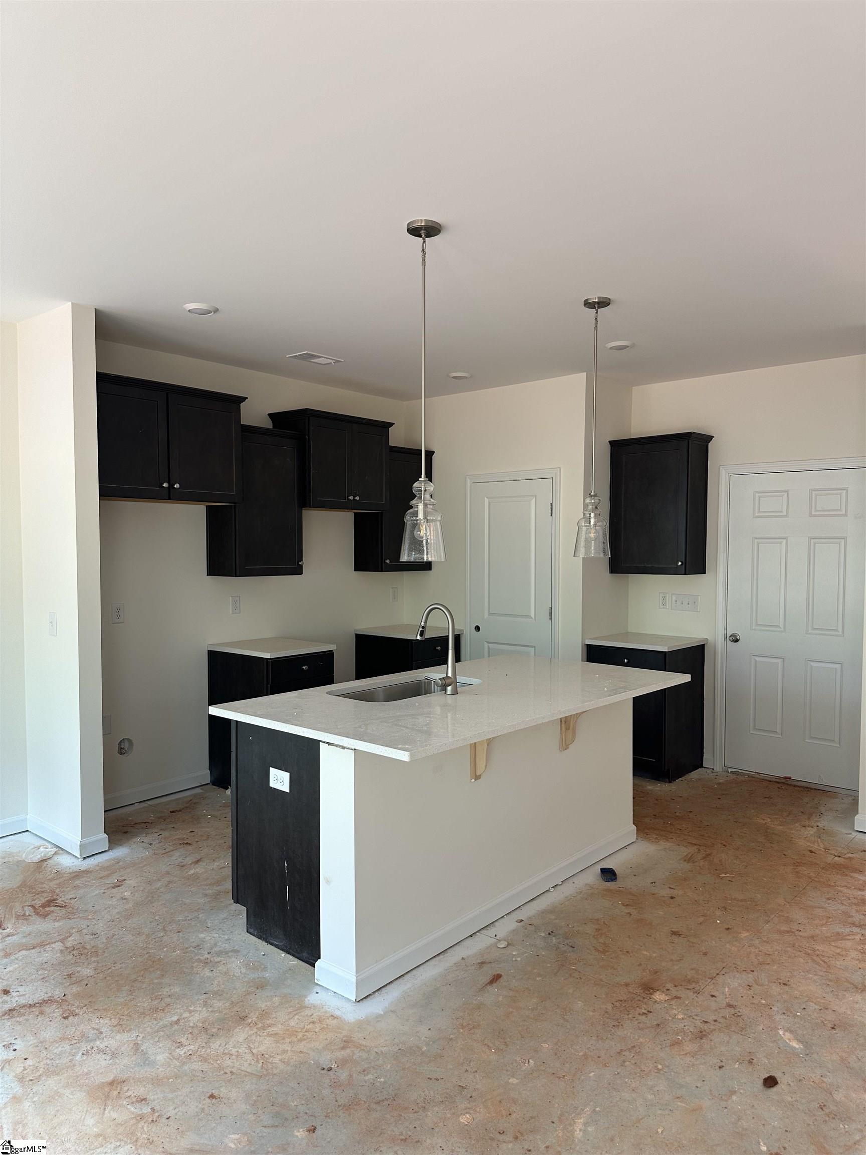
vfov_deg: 71.6
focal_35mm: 24
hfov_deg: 56.8
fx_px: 801
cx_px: 433
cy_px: 578
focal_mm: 6.86
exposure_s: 1/121
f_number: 1.78
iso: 125
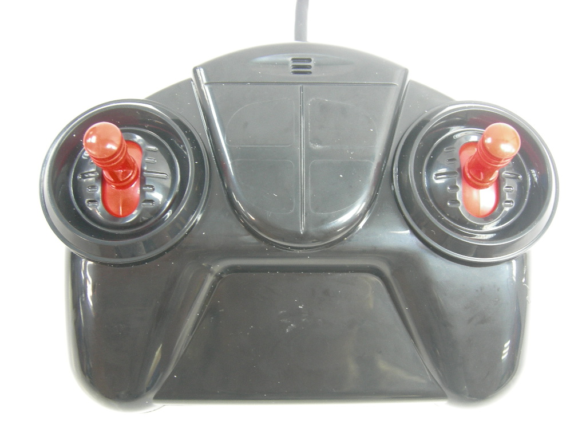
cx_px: 293
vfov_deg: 39.7
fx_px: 609
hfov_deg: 51.4
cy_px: 220
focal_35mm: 36
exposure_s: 1/6
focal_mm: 7.5
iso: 200
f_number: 2.7
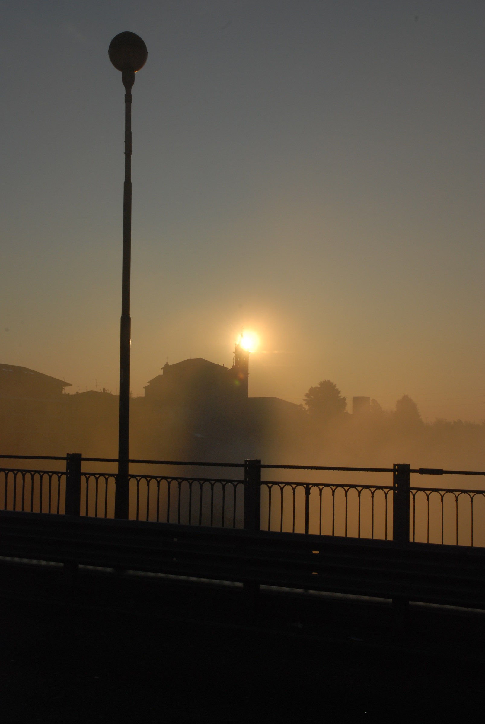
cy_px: 362
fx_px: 937
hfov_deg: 29.0
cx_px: 242
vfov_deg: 42.3
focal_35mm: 46
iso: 200
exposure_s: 1/400
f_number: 18
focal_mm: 31
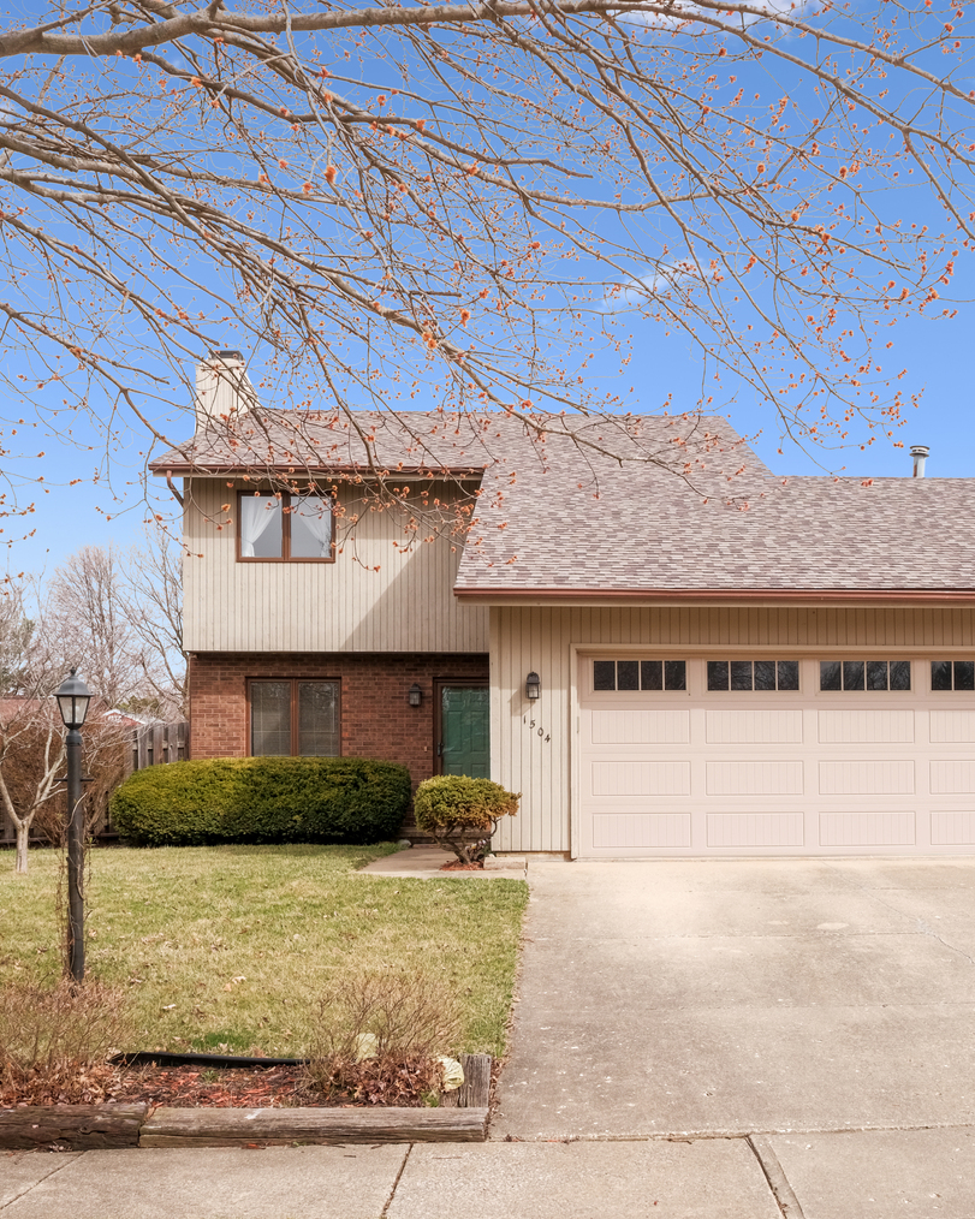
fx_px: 1299
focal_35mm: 36
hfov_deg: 40.7
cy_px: 642
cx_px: 646
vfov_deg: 50.3
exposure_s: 1/60
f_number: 11
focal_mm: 16
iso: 160
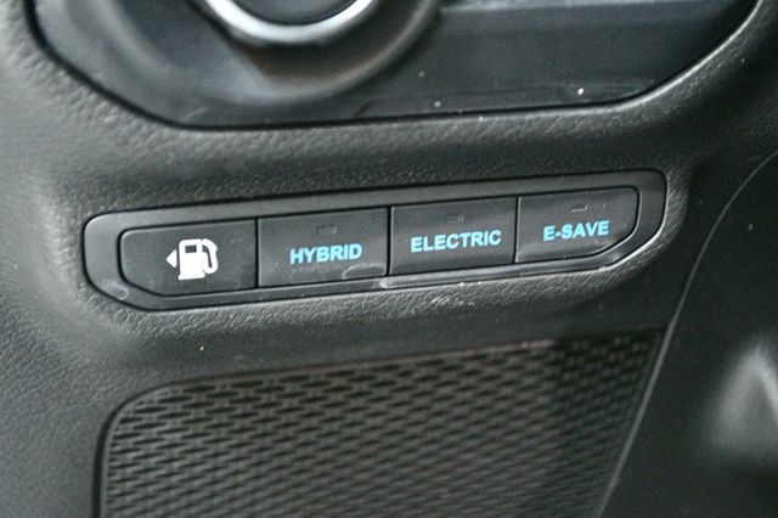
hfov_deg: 26.0
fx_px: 1685
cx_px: 389
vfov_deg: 17.5
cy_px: 259
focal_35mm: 78
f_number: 5.6
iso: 12800
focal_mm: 52
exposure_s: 1/15
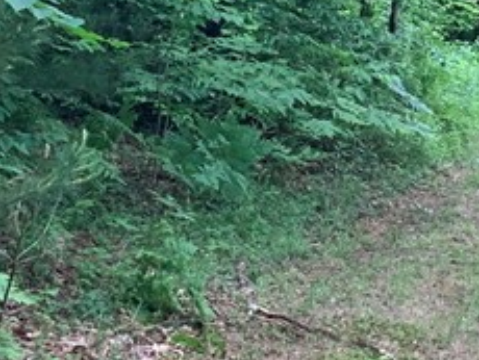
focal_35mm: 129
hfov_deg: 14.9
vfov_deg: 11.4
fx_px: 1787
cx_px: 531
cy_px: 8
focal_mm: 3
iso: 32
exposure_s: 1/122
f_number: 1.8
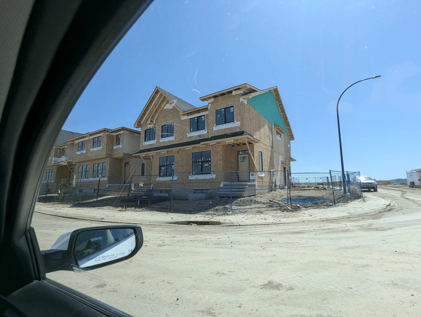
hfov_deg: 94.4
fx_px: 195
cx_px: 210
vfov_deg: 78.2
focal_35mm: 16
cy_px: 158
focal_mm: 2.35
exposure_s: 1/1475
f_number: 2.2
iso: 56
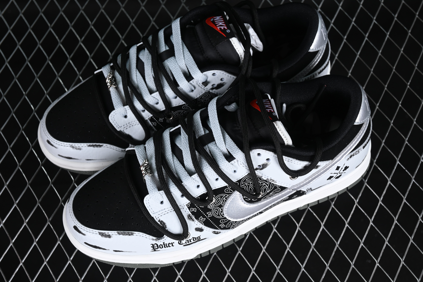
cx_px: 212
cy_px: 141
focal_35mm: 75
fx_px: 881
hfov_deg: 27.0
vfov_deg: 18.2
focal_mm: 50
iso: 160
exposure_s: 1/60
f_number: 6.3
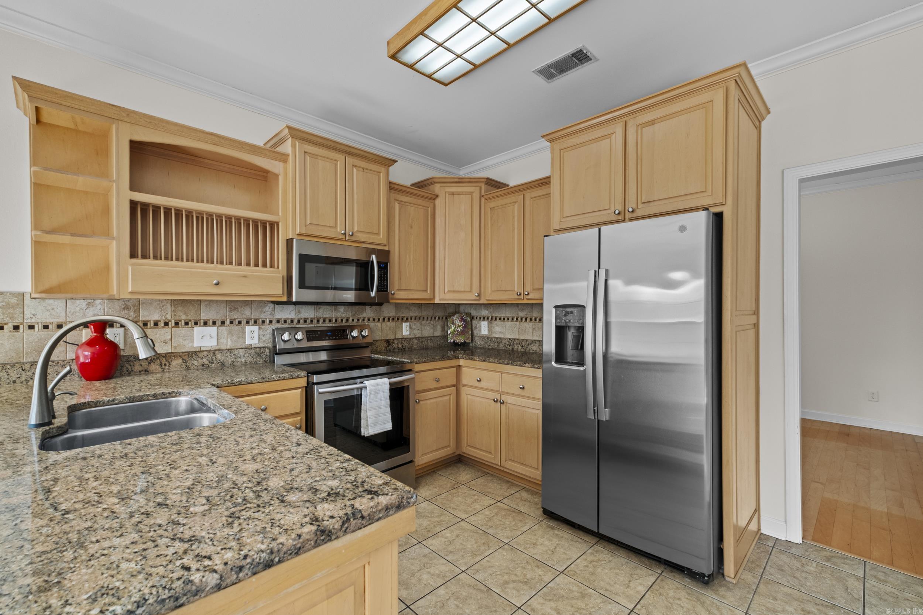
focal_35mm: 15
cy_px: 308
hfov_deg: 100.4
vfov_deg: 77.3
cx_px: 462
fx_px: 385
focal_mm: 10
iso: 200
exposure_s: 1/2.5
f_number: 7.1
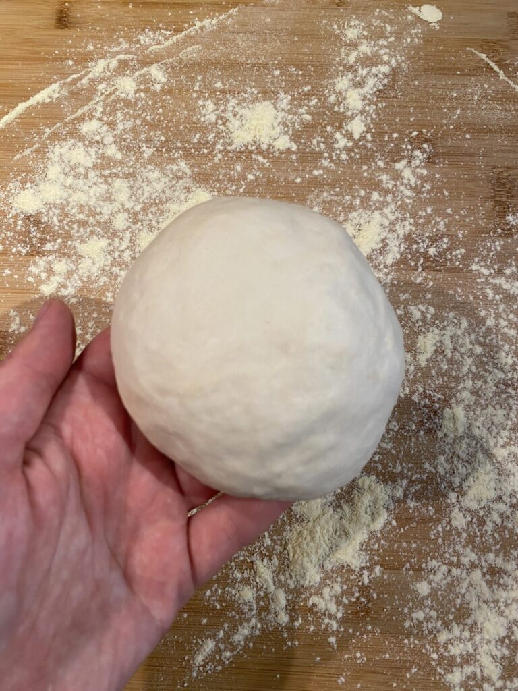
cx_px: 259
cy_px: 346
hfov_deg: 53.1
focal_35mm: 26
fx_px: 519
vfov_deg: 67.3
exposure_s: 1/50
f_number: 1.8
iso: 100
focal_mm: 4.25
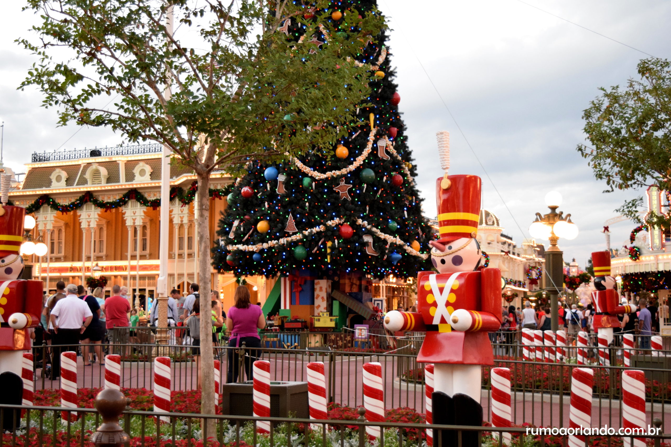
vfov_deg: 26.5
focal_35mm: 51
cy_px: 224
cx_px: 336
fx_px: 951
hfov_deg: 38.9
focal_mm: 34
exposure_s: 1/50
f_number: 4.5
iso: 2200
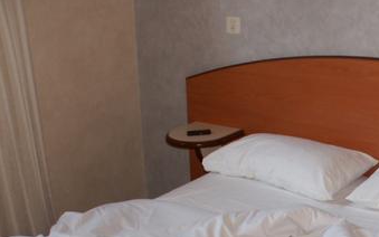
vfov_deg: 18.2
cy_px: 226
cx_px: 320
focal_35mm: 70
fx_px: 723
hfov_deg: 28.5
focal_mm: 5.86
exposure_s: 1/80
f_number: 2.8
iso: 50
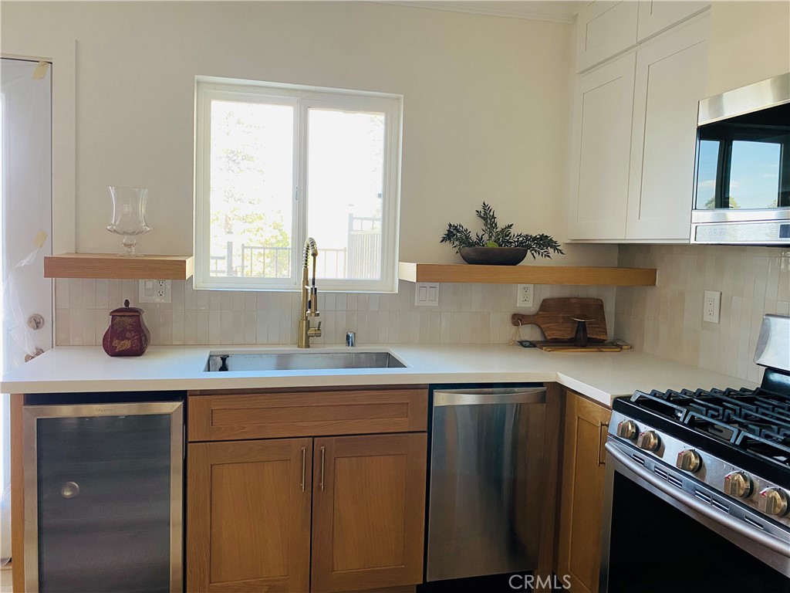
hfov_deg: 67.3
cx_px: 395
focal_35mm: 26
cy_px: 296
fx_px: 593
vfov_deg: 53.1
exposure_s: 1/60
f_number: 1.8
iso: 125
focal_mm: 4.25
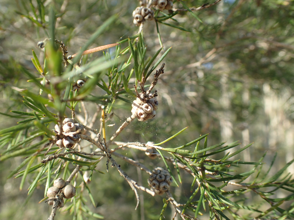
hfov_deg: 60.0
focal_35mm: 30
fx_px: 255
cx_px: 147
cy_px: 110
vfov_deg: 46.8
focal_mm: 5.5
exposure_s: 1/320
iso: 100
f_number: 3.2
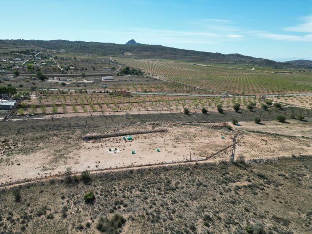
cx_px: 156
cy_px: 117
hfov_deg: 71.6
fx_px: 216
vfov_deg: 56.8
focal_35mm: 24
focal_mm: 6.72
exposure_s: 1/3200
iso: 140
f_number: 1.7
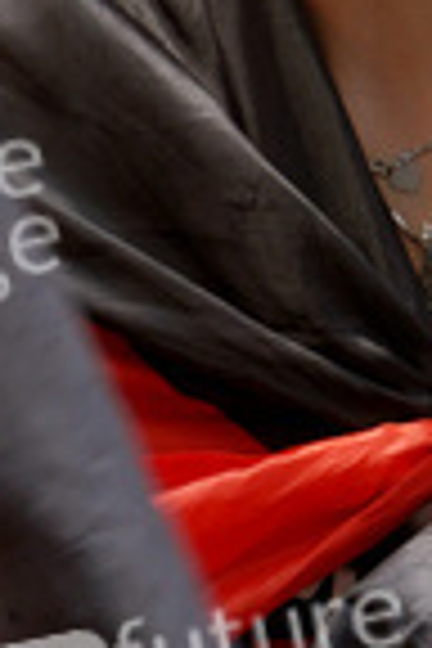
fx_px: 4662
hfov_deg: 5.3
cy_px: 22
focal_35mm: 259
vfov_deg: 7.9
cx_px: 320
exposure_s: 1/80
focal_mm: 62
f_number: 9
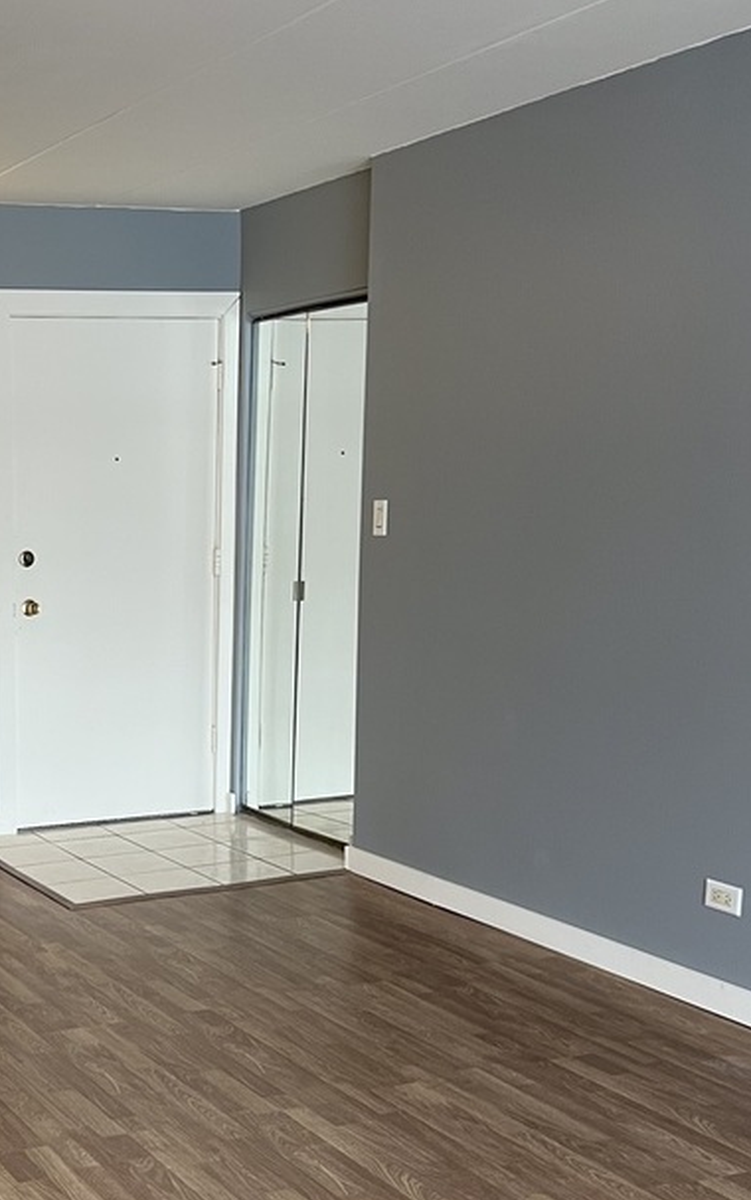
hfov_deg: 24.9
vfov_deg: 40.6
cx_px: -26
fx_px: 1603
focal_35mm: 49
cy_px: 795
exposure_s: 1/60
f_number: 1.5
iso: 80
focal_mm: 5.7
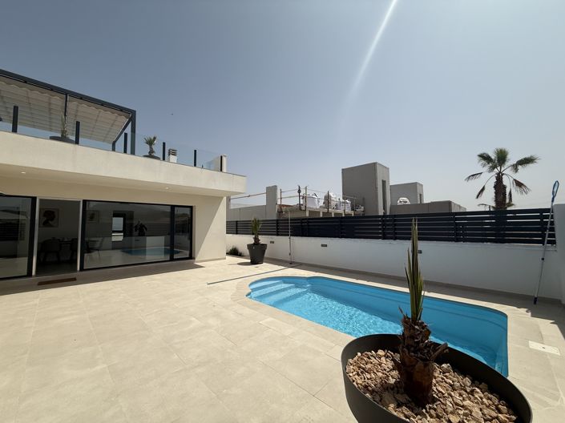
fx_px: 228
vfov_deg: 85.6
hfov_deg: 102.1
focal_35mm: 14
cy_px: 212
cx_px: 282
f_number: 2.2
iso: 50
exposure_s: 1/5155
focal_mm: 2.22
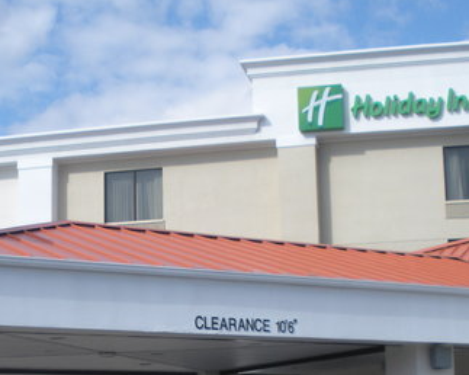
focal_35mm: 87
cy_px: 317
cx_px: 197
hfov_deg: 22.0
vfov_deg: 17.5
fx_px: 1207
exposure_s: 1/636
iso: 64
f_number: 3.5
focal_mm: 6.3
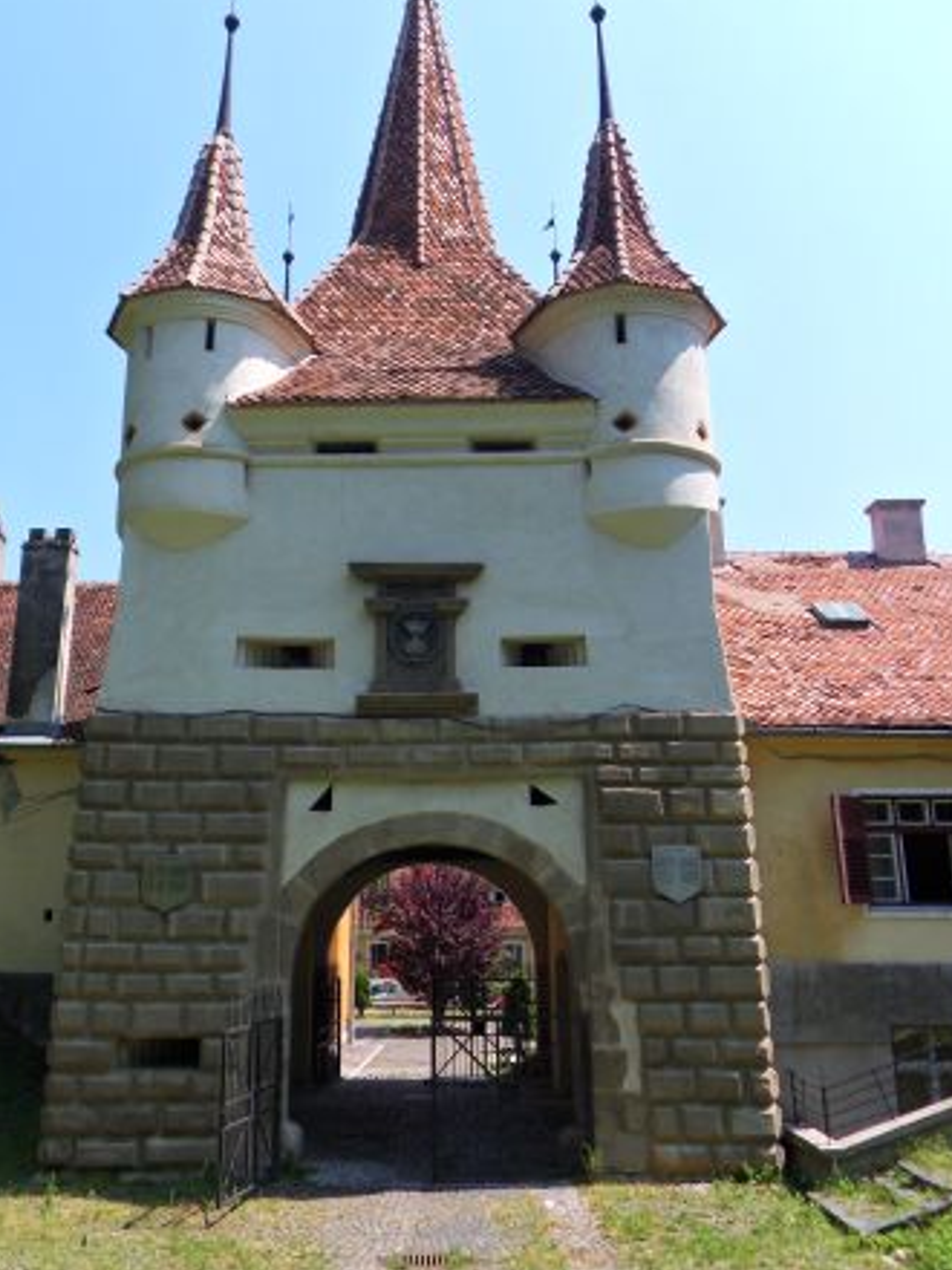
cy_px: 589
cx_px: 428
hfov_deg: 46.7
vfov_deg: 59.9
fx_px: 1100
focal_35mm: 30
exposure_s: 1/125
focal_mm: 4.2
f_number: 7.5
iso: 80
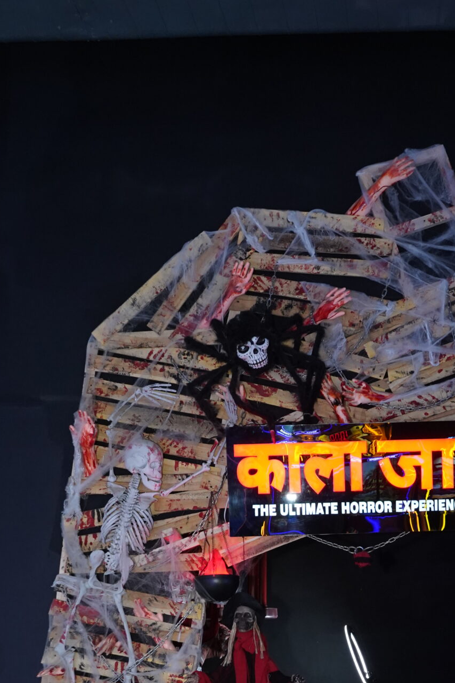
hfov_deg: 23.9
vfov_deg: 33.9
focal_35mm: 56
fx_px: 1061
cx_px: 353
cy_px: 598
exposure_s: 1/160
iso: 3200
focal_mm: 28
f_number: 5
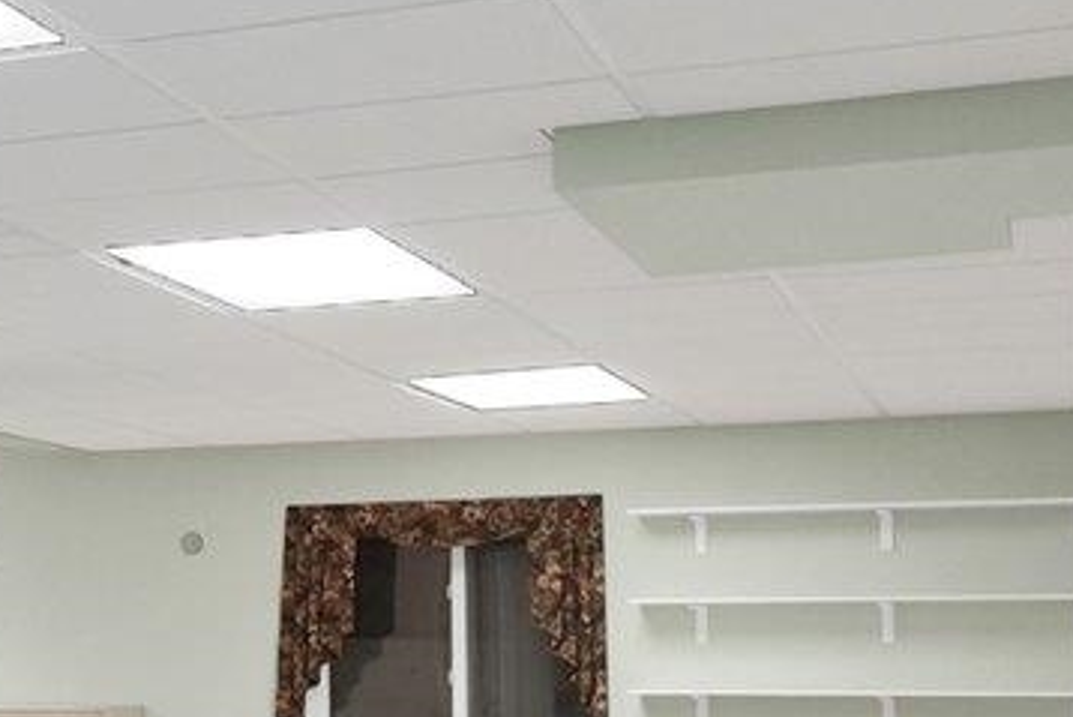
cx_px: -668
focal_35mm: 85
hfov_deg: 19.8
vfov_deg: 15.9
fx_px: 2522
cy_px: 666
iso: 800
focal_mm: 14.8
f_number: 4.5
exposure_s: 1/125
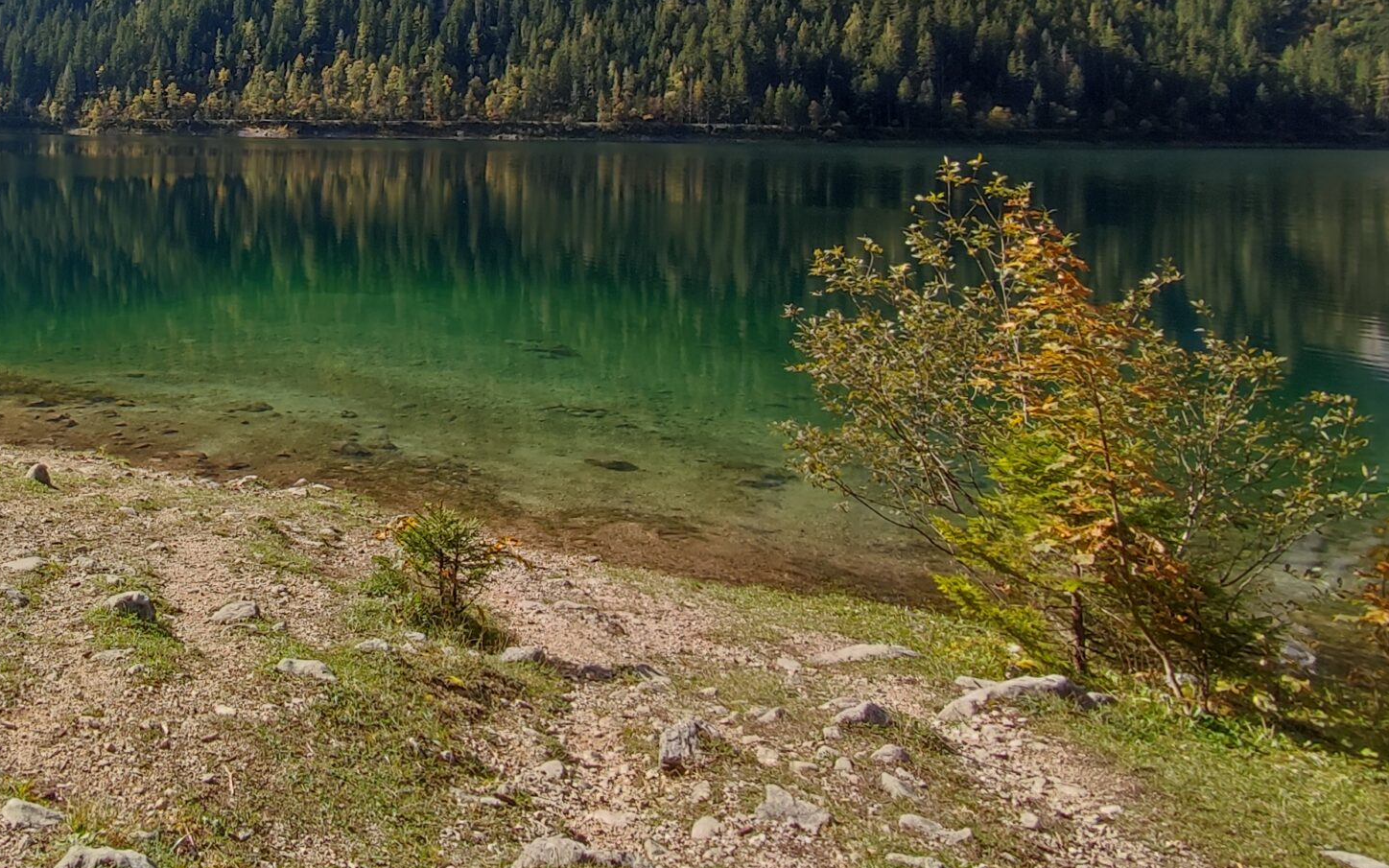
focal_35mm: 30
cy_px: 62
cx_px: 239
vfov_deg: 38.5
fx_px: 1136
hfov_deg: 57.2
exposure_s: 1/490
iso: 50
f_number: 2.2
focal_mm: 1.65
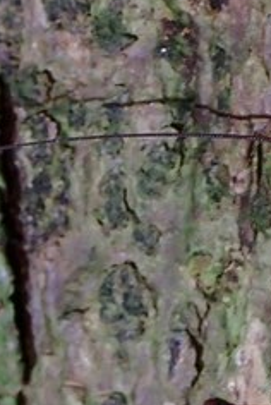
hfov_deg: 6.1
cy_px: 249
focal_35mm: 221
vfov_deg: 9.3
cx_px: 439
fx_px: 2488
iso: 200
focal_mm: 10.35
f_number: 5
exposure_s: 1/125
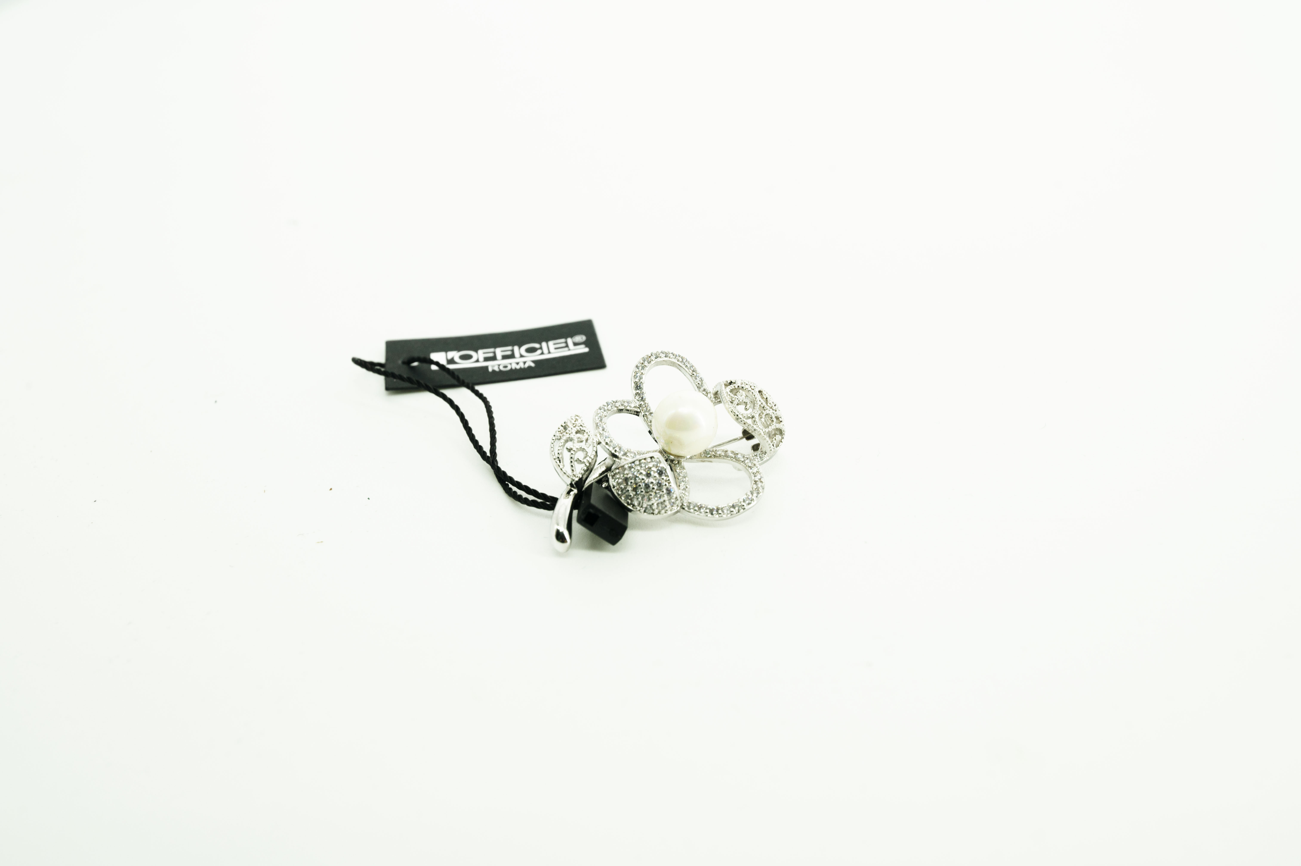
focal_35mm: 35
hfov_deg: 54.5
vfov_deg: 37.8
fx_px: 1264
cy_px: 433
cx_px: 650
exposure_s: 1/60
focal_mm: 35
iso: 200
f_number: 11
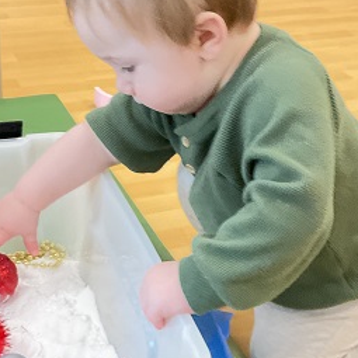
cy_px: 183
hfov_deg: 25.7
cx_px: 159
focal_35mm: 67
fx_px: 784
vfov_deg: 25.7
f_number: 1.8
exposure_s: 1/40
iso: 250
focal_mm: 3
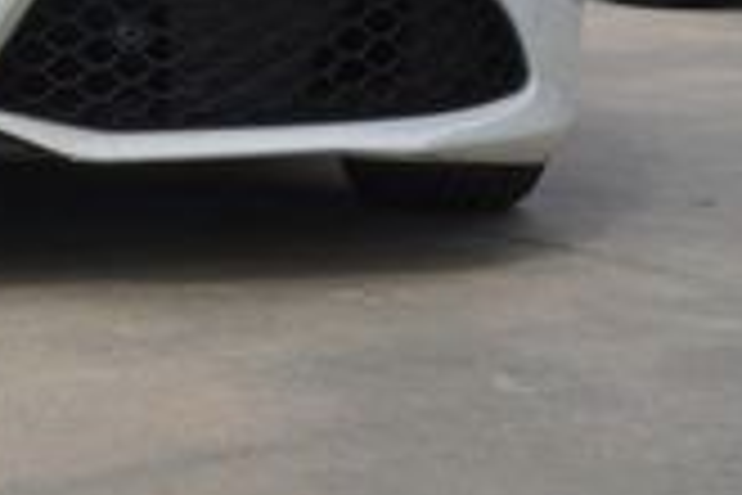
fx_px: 2039
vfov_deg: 13.2
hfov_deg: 19.5
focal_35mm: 99
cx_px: -139
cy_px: -200
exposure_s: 1/200
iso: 160
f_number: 13
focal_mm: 17
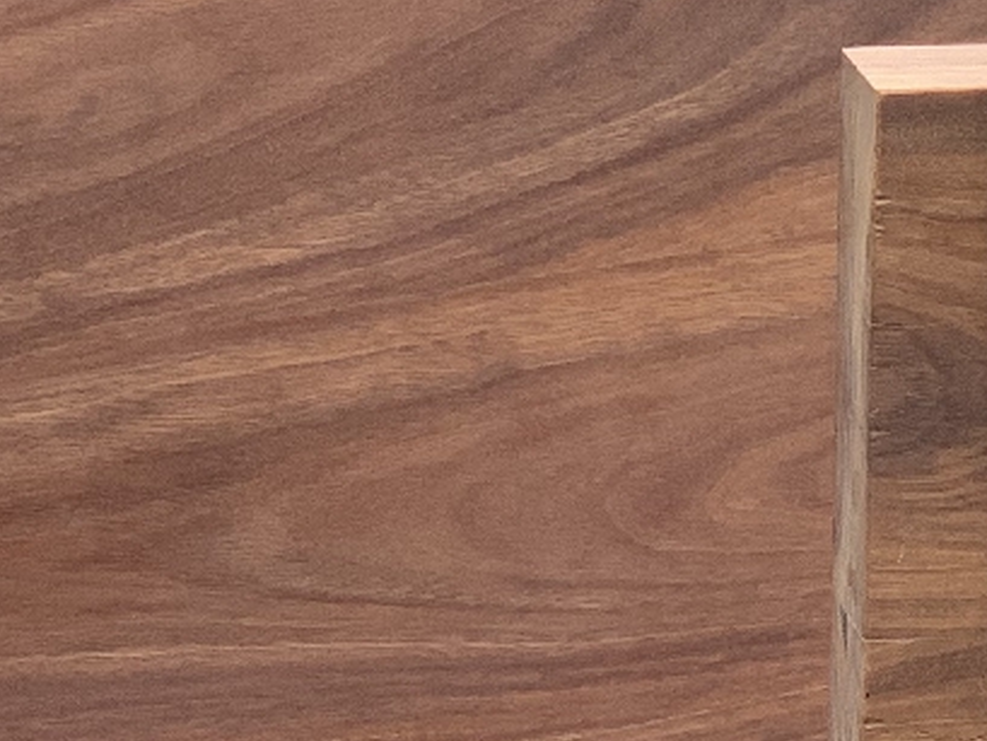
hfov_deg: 9.6
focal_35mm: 205
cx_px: 976
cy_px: 478
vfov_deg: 7.2
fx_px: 5847
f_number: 2.4
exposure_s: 1/122
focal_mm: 6
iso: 64
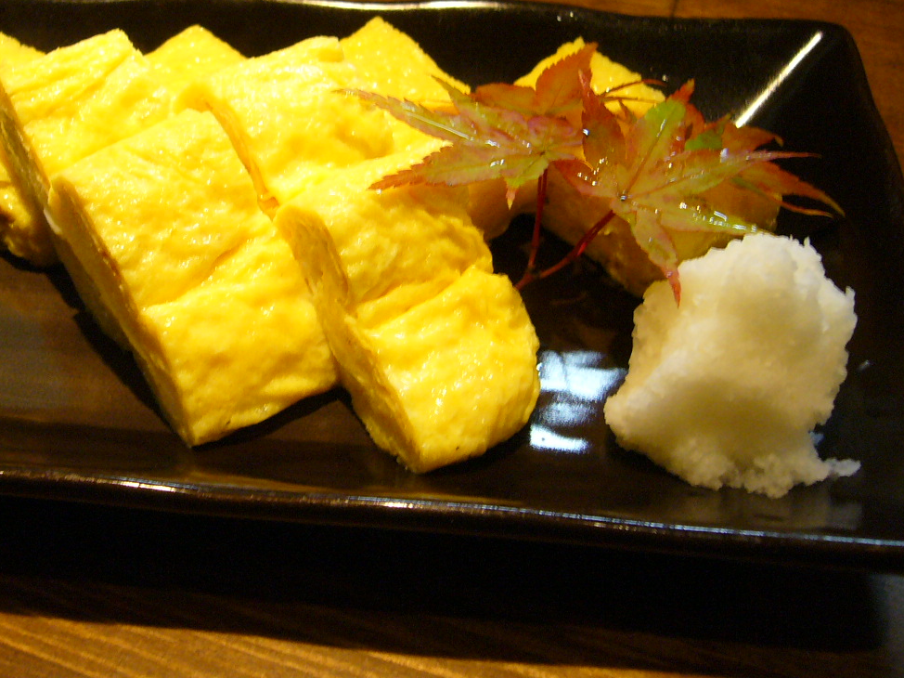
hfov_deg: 41.1
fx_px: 1201
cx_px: 365
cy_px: 240
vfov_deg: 31.3
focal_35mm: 46
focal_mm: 5.8
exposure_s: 1/15
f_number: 2.8
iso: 200
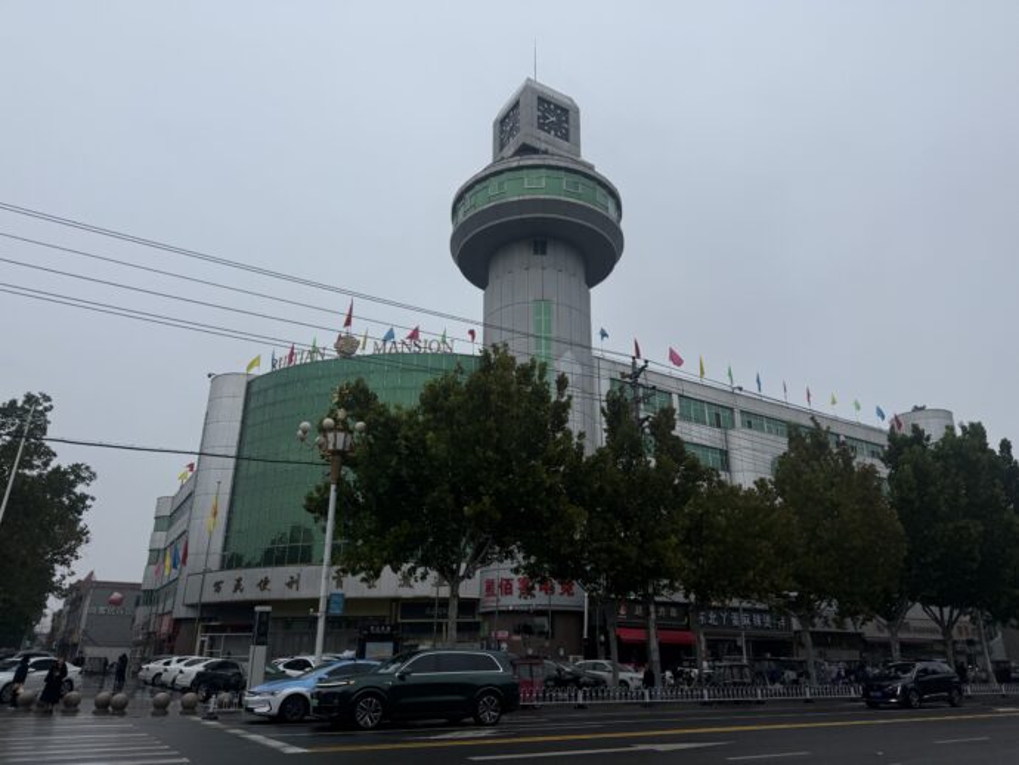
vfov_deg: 56.8
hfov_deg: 71.6
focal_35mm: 24
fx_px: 707
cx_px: 510
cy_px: 382
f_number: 1.78
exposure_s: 1/3021
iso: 80
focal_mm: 6.76
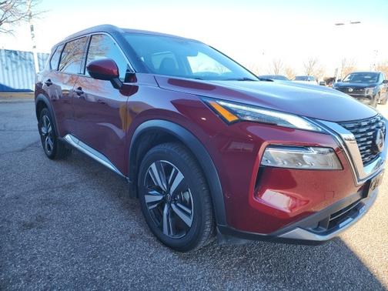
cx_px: 194
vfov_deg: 58.9
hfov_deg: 73.9
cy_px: 146
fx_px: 258
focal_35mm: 23
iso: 50
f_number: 1.8
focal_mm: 6.4
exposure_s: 1/149
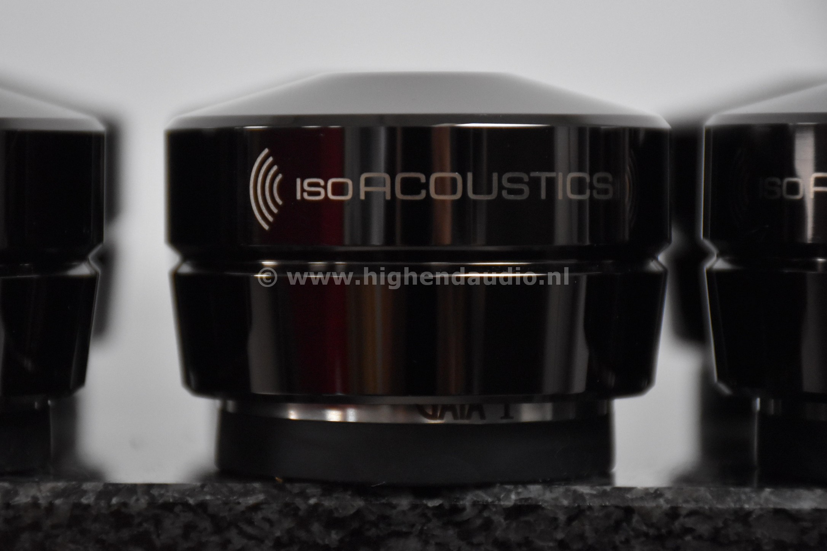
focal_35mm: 210
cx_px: 414
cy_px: 276
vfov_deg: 6.5
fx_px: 4824
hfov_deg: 9.8
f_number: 5.6
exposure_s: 1/125
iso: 2800
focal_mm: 140
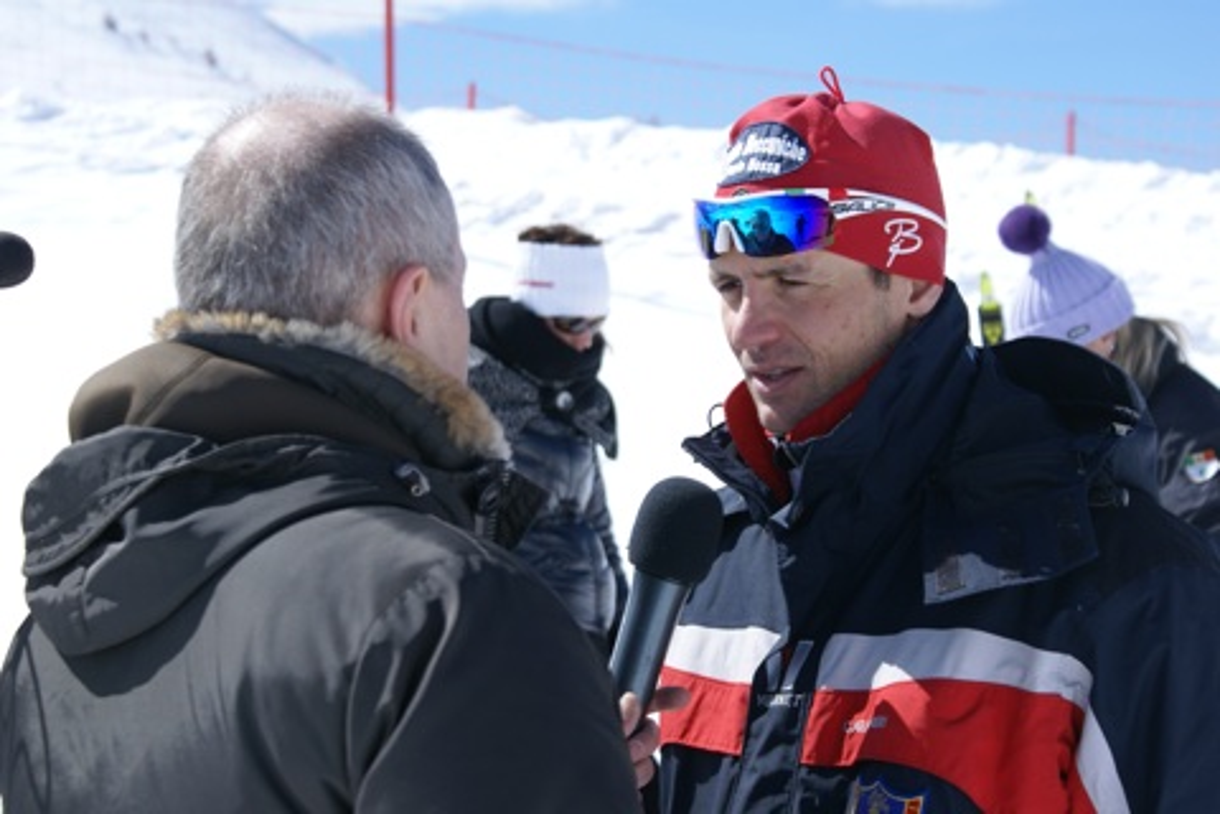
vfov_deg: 15.2
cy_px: 407
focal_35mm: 90
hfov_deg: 22.6
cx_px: 610
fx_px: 3050
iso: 100
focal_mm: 60
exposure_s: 1/500
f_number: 7.1
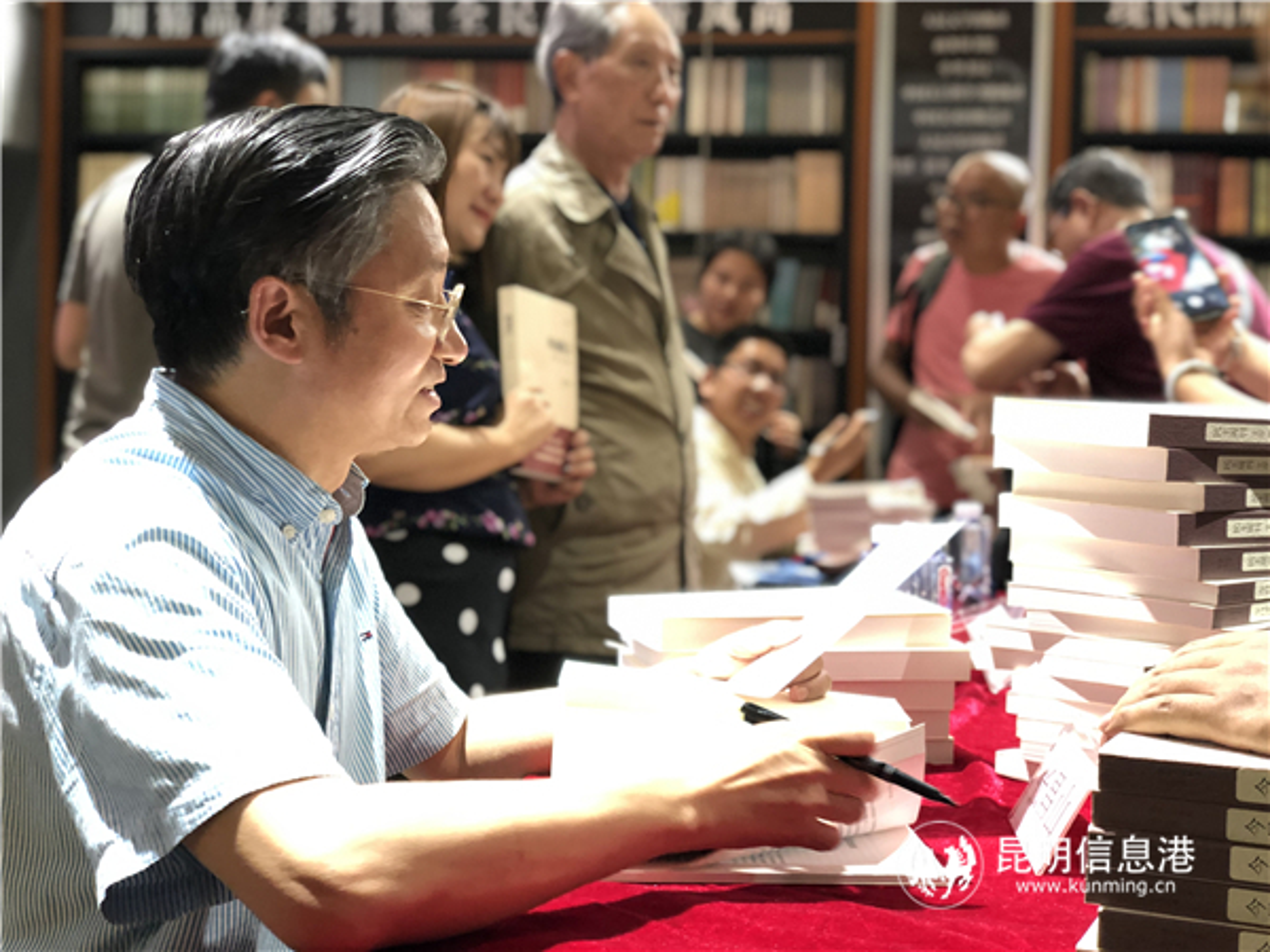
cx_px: 635
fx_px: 1908
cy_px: 476
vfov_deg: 28.0
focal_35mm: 52
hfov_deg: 36.8
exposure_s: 1/20
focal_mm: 6
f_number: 2.4
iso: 160
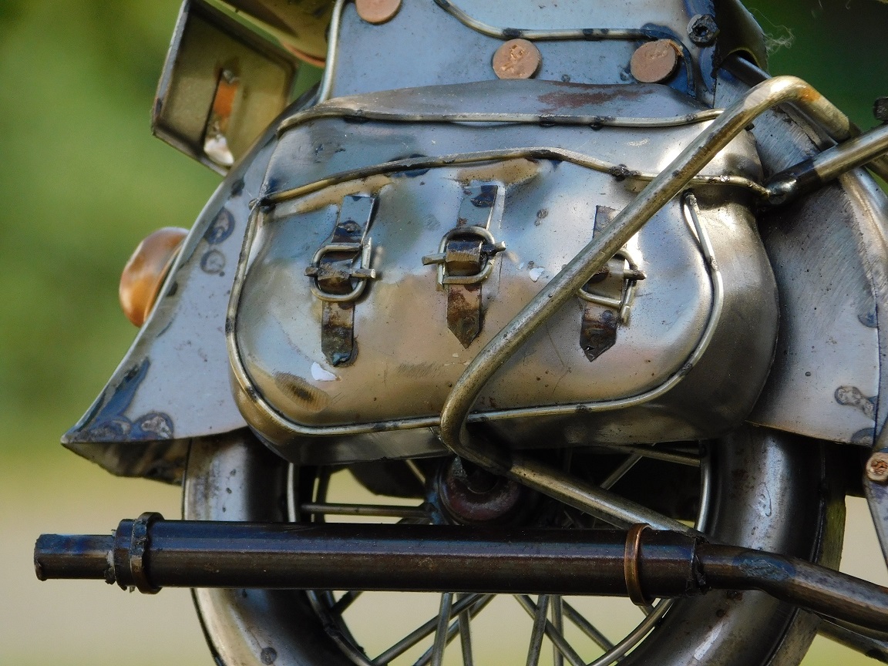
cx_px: 444
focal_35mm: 514
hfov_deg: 3.9
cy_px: 333
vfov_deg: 2.9
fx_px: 13186
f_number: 6
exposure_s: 1/160
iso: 220
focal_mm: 91.2
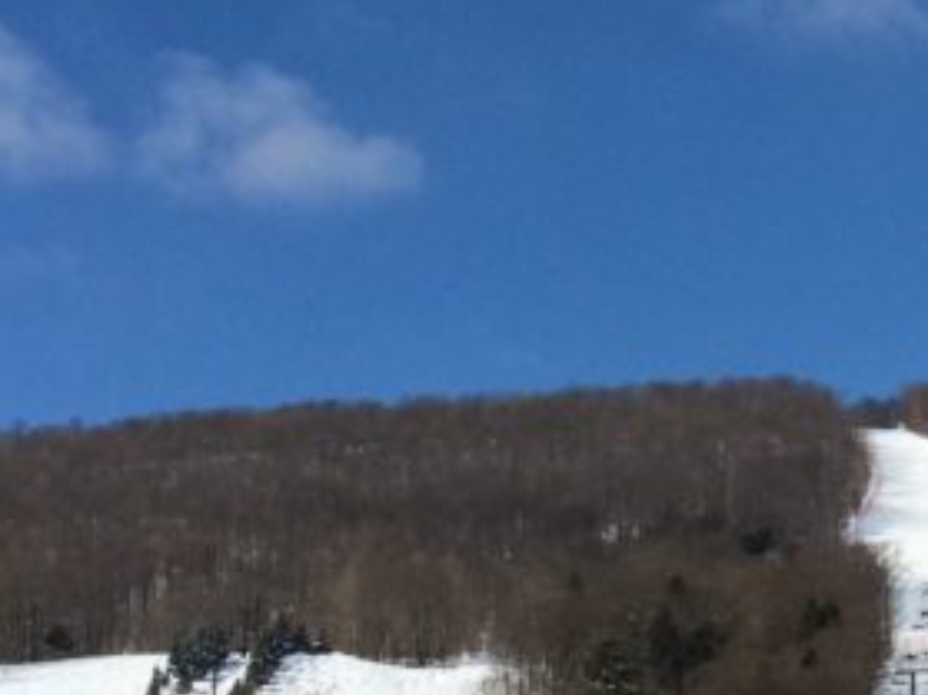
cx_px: 905
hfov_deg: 18.0
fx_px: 2867
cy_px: 181
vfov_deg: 13.8
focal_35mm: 107
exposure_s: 1/4566
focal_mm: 4.15
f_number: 2.2
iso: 32
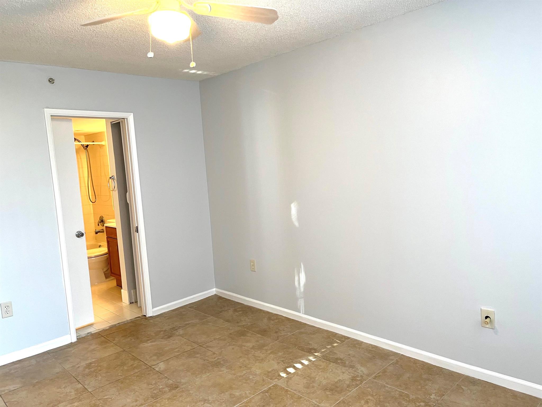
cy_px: 204
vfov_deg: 53.1
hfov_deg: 67.3
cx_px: 271
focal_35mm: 26
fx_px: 407
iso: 100
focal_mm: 5.1
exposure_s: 1/60
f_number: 1.6
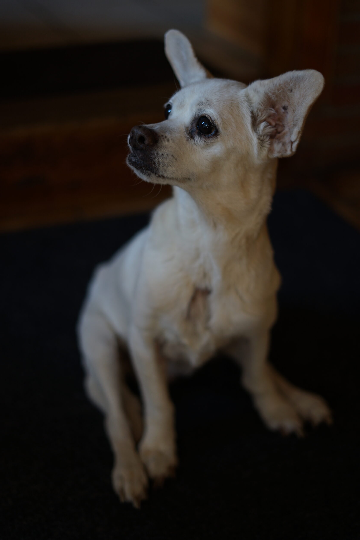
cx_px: 182
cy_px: 269
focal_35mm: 51
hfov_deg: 26.5
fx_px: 765
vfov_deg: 38.9
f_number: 1.8
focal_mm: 50
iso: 200
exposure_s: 1/125
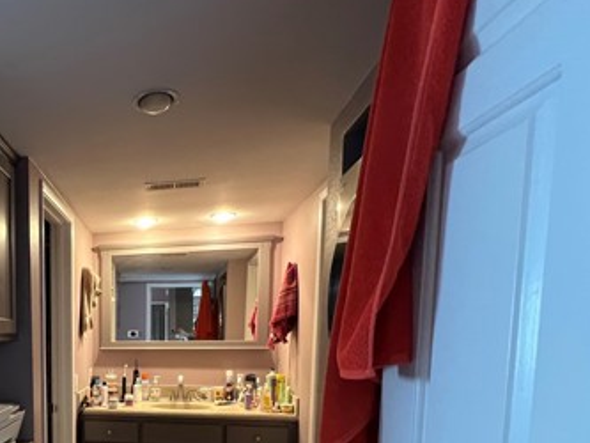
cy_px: 372
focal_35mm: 25
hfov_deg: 58.9
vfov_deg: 50.6
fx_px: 426
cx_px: 57
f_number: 1.8
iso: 500
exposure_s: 1/60
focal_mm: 1.57
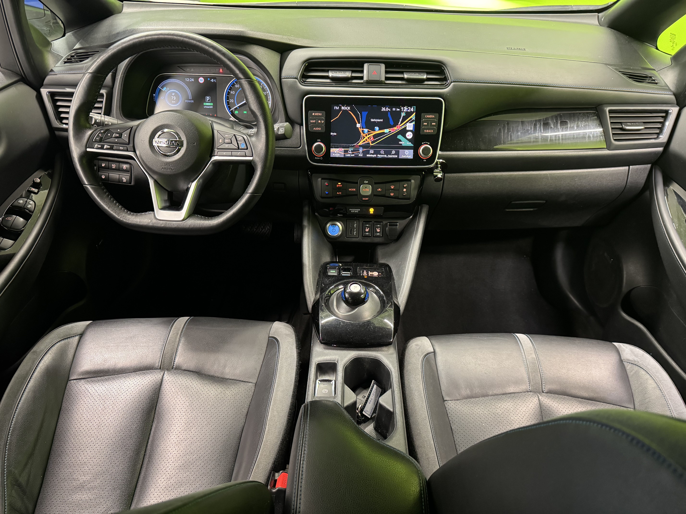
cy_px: 257
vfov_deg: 56.8
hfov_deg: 71.6
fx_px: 476
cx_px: 343
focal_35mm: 24
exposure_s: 1/33
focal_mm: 6.76
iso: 640
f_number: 1.78
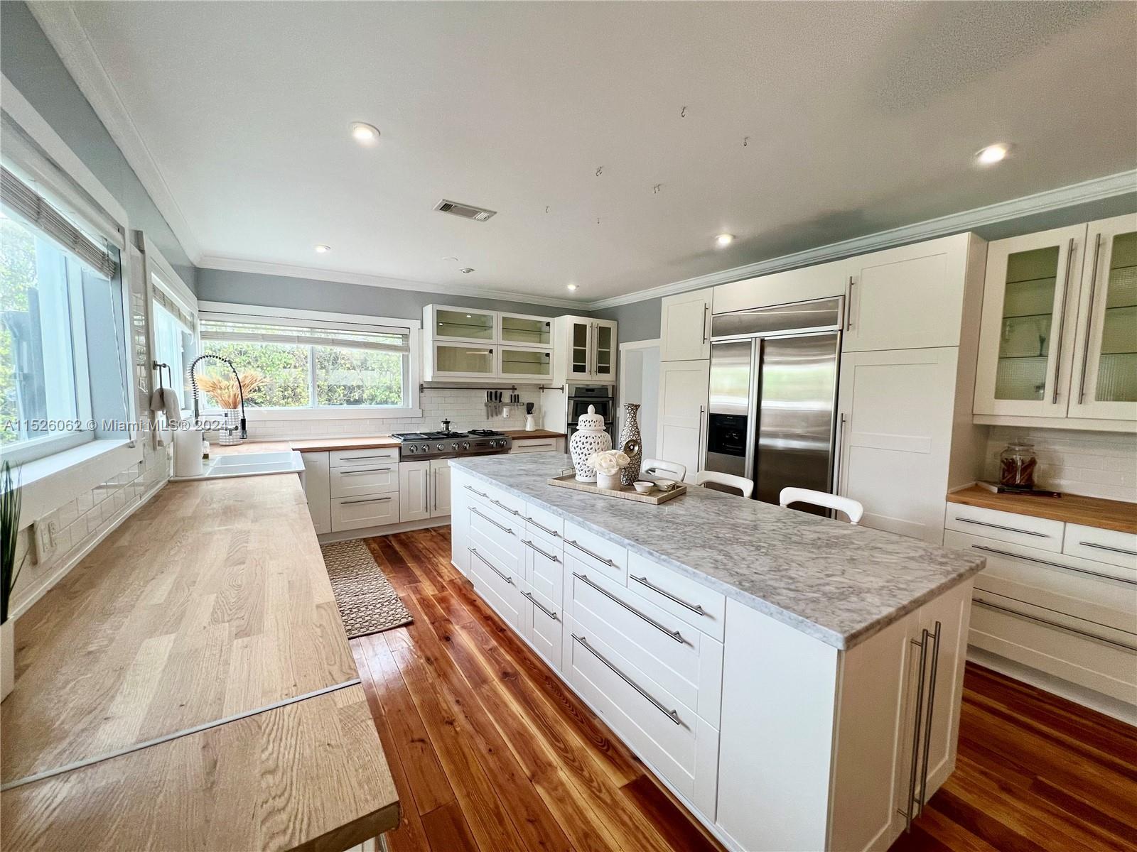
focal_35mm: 13
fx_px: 427
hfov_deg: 106.2
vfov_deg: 89.9
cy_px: 426
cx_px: 568
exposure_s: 1/120
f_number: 1.8
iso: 80
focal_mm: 1.57
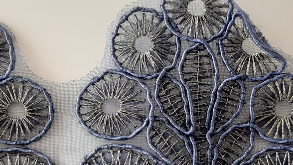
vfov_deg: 18.6
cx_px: 54
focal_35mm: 64
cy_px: 141
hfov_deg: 31.9
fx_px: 497
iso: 40
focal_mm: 3.6
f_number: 1.9
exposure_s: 1/100
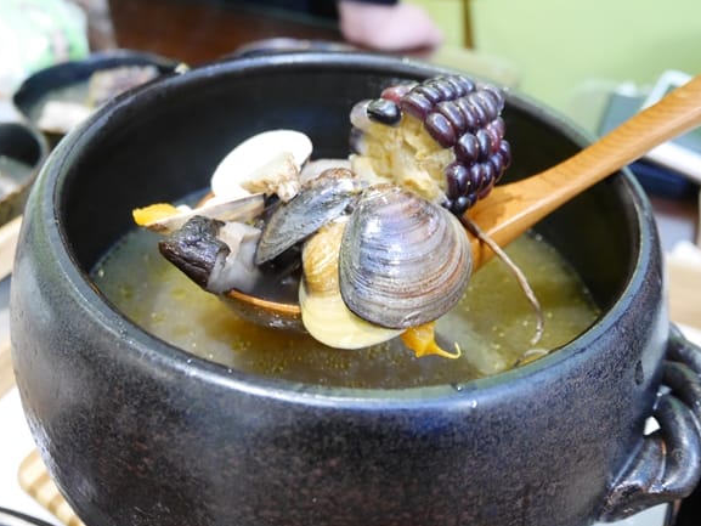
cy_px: 275
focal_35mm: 30
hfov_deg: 59.9
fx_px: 608
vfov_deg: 46.8
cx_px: 357
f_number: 3.6
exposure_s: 1/40
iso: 3200
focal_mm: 13
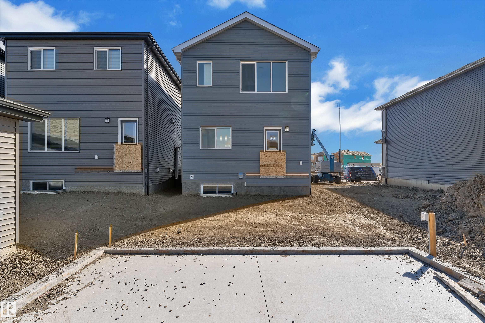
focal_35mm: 22
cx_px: 242
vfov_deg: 56.8
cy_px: 162
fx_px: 299
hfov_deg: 78.1
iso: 200
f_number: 8
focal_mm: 22.2
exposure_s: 1/500
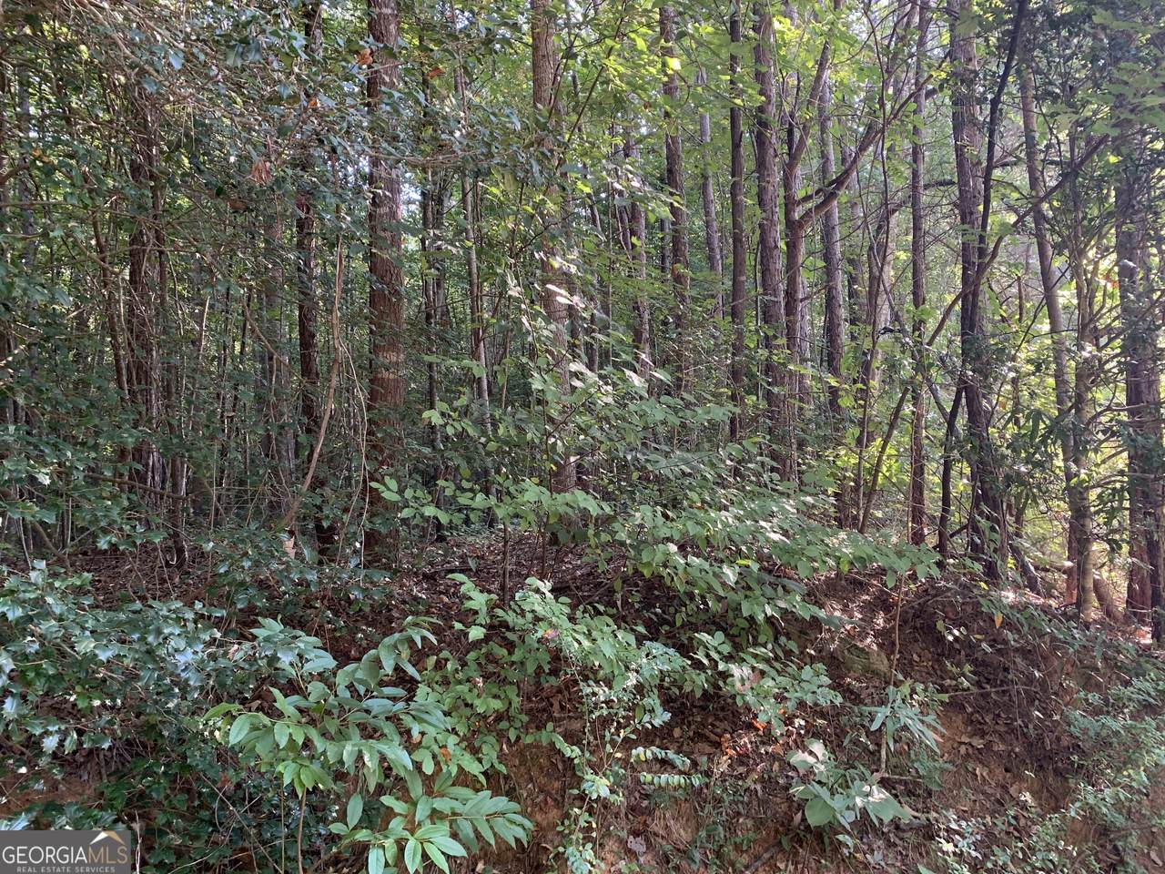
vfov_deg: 53.1
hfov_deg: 67.3
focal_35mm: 26
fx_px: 875
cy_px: 437
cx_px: 582
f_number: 1.8
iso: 125
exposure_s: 1/60
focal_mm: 4.25
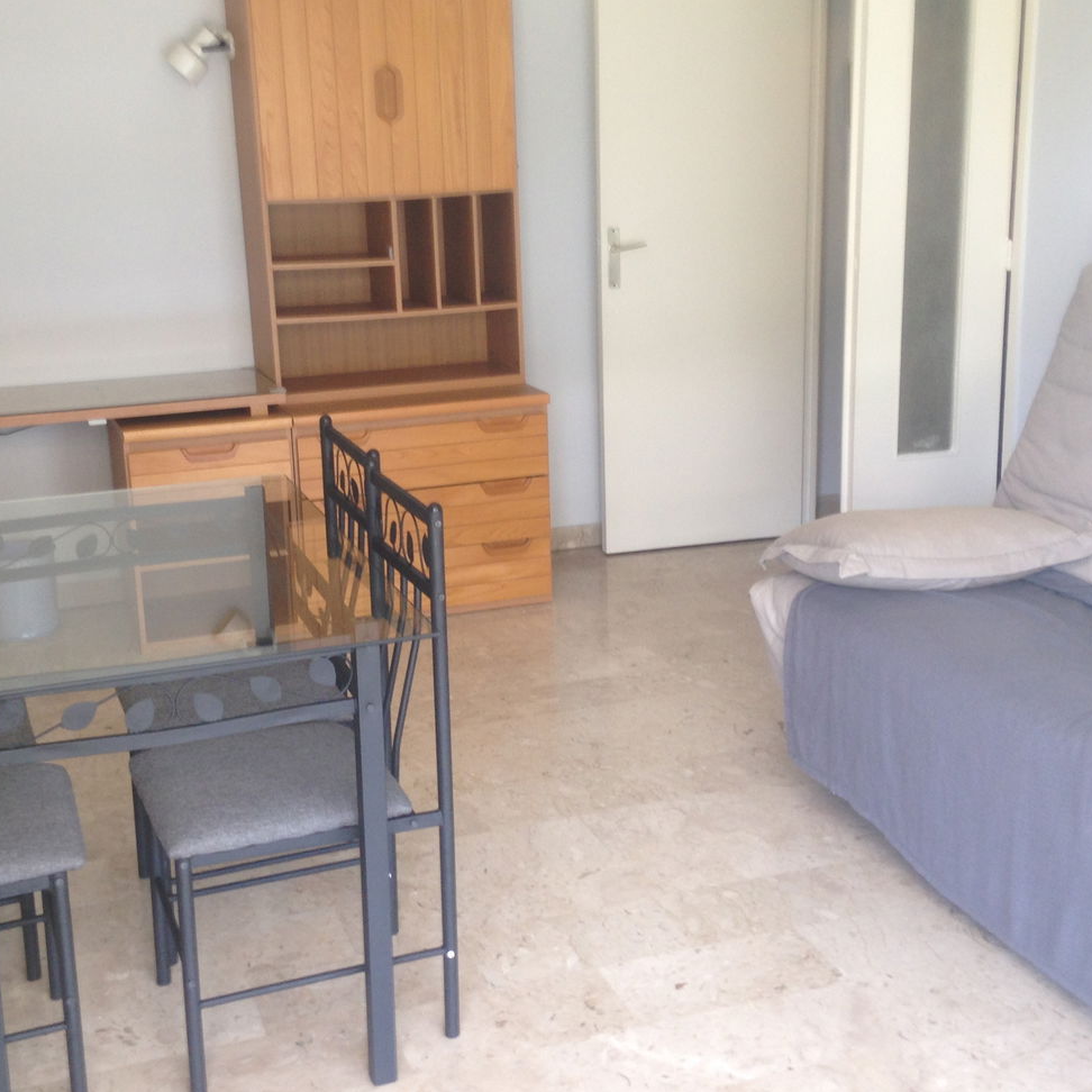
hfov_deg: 35.3
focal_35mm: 48
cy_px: 511
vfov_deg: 35.3
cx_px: 476
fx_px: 1713
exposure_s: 1/24
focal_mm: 4.12
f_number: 2.4
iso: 50
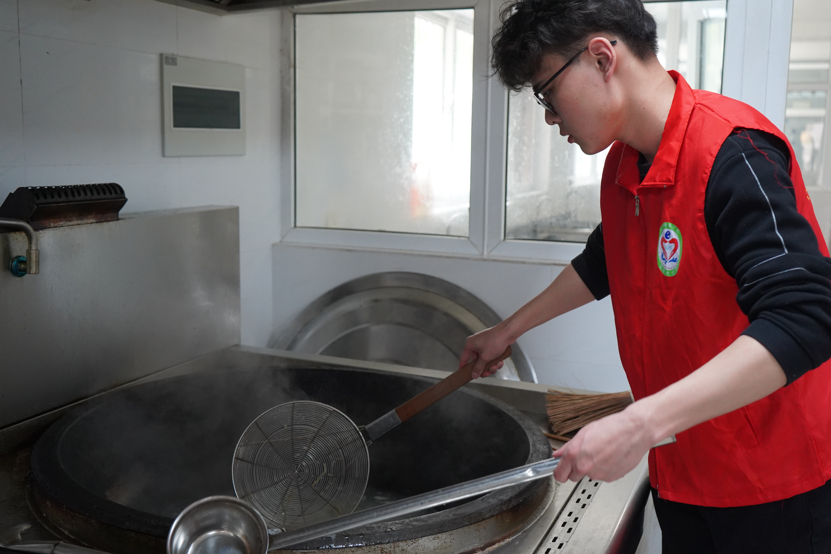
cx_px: 416
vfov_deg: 35.1
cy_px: 277
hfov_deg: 50.7
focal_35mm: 38
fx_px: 877
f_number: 4
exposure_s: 1/160
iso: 4000
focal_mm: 38
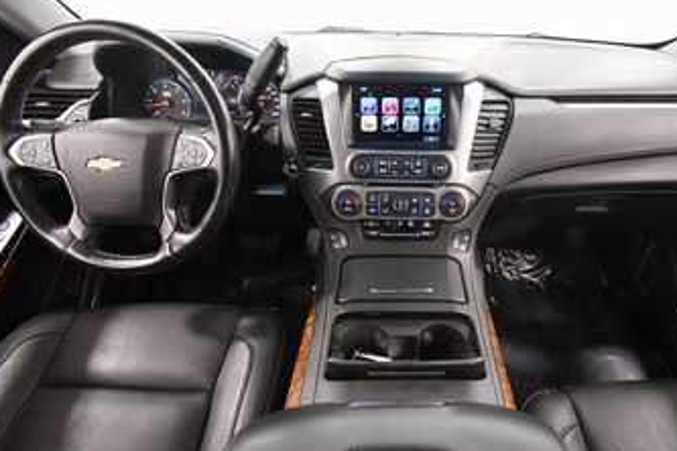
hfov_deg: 89.2
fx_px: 338
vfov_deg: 67.1
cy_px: 194
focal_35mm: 18
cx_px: 396
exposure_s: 1/100
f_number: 4.5
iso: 3200
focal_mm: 10
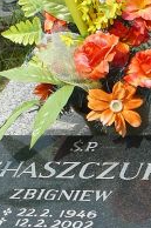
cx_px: 103
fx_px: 756
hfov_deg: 11.4
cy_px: 204
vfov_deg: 16.8
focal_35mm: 120
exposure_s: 1/640
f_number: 5
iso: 80
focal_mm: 5.2
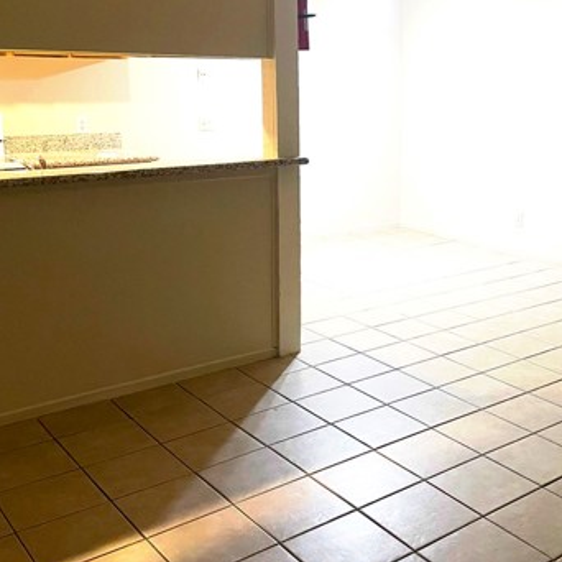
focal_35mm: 43
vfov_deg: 38.9
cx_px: 434
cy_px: 209
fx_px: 790
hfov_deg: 38.0
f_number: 1.6
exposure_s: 1/60
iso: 200
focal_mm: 4.2
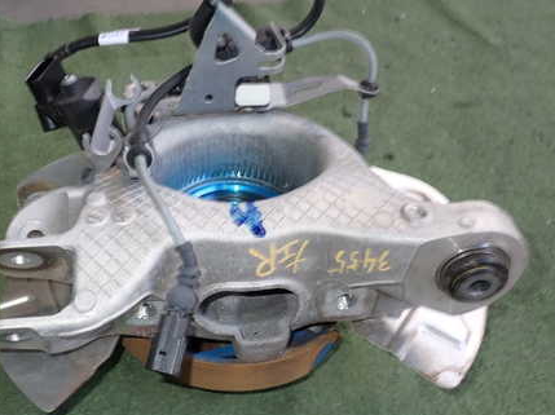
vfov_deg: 34.3
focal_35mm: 42
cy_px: 198
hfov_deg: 44.6
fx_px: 673
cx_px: 219
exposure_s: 1/10
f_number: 6.3
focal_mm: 5.4
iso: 125
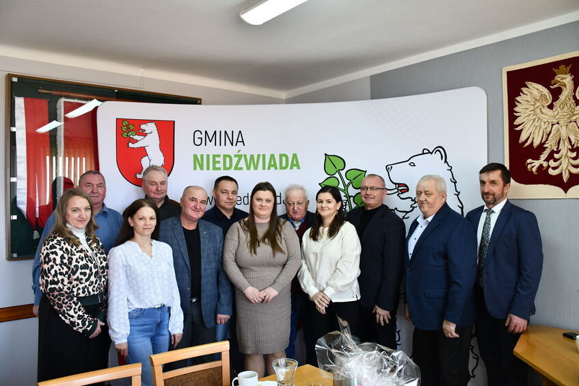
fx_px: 434
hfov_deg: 67.4
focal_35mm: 27
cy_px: 193
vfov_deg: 47.9
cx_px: 290
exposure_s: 1/125
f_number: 5.6
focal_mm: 18
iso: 1000
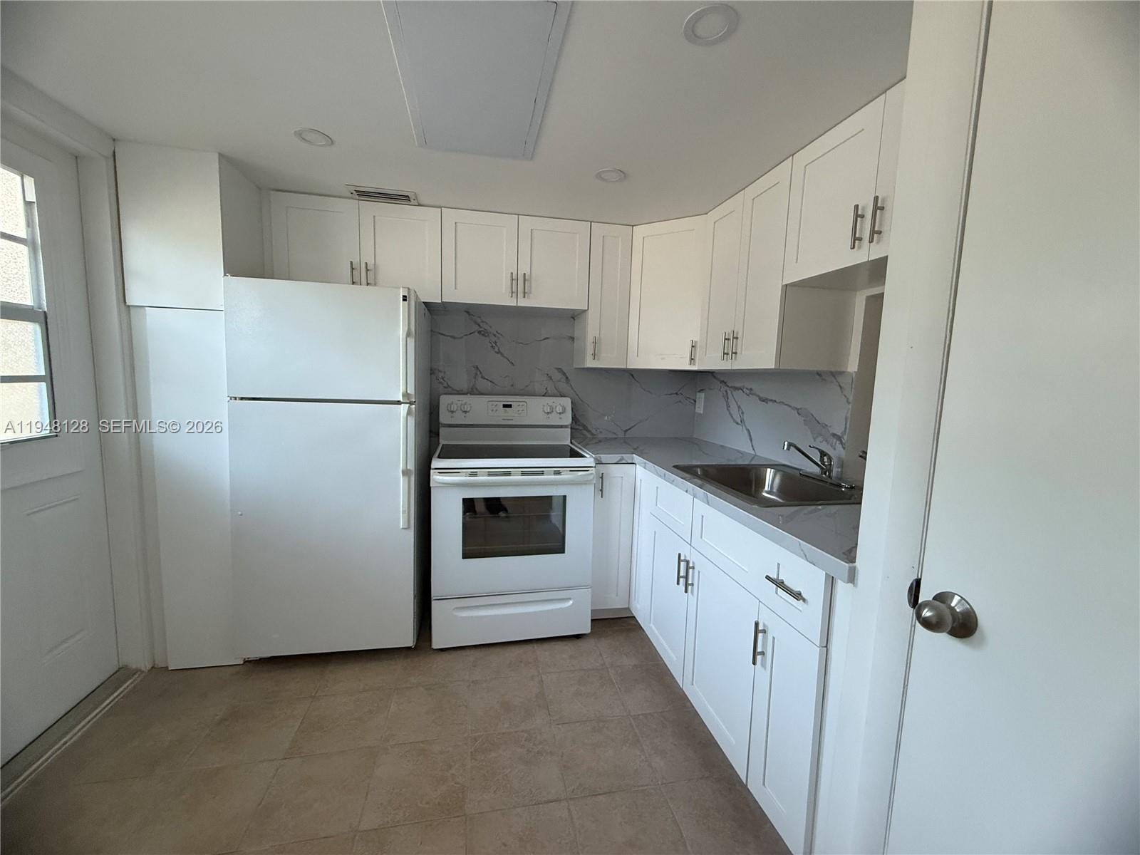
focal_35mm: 14
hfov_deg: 102.1
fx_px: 461
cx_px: 570
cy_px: 428
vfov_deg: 85.7
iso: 400
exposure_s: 1/60
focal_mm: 2.22
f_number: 2.2
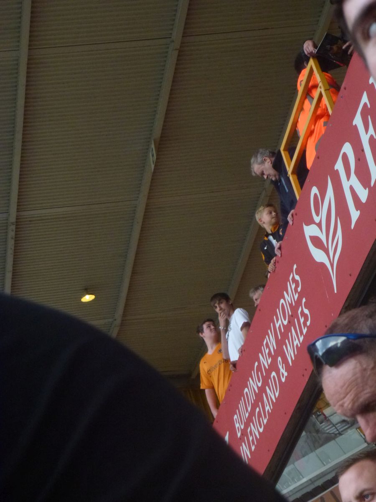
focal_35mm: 113
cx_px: 188
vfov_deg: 17.4
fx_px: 1637
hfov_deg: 13.1
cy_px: 251
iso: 400
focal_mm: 20.2
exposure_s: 1/250
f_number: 5.1
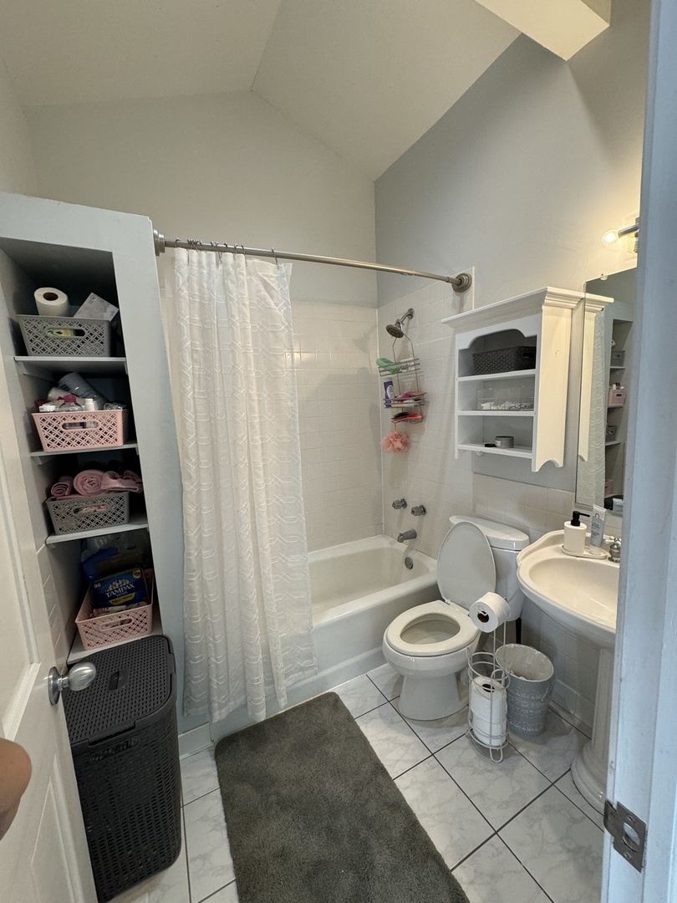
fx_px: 365
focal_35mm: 14
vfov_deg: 102.1
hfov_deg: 85.7
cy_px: 452
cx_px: 338
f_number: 2.2
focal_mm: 2.22
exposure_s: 1/120
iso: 200
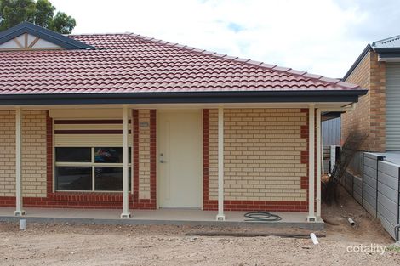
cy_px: 133
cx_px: 200
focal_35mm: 42
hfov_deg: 46.4
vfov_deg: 31.9
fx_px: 466
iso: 100
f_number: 7.1
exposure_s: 1/200
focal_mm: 28
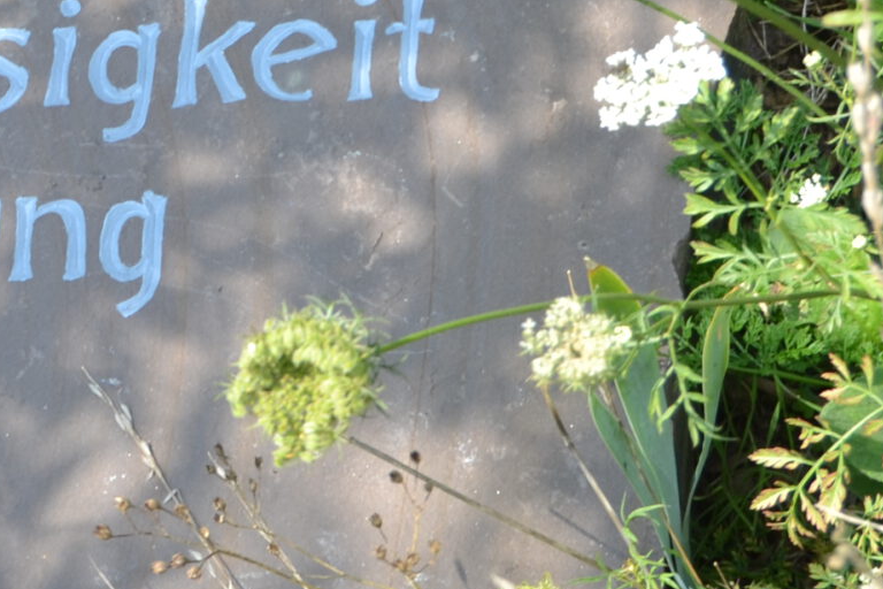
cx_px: -232
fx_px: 3924
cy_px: 60
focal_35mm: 160
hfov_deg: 12.5
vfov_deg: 8.5
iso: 100
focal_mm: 32
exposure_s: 1/160
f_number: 6.3
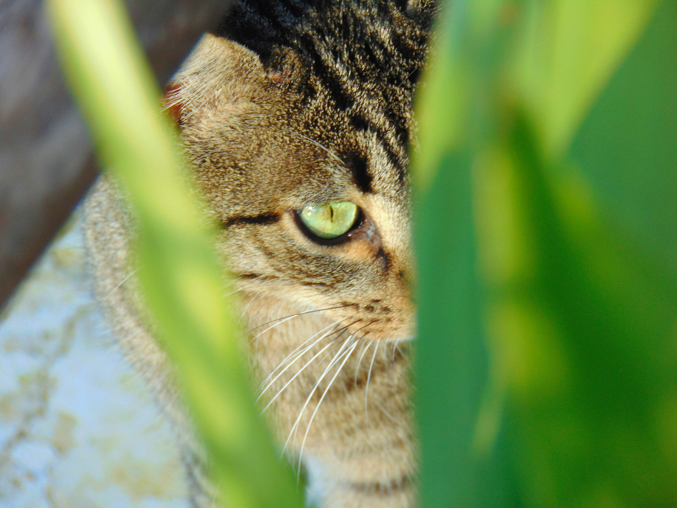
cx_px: 338
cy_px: 254
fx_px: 7412
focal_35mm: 379
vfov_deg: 3.9
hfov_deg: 5.2
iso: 80
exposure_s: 1/125
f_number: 4.2
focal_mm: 68
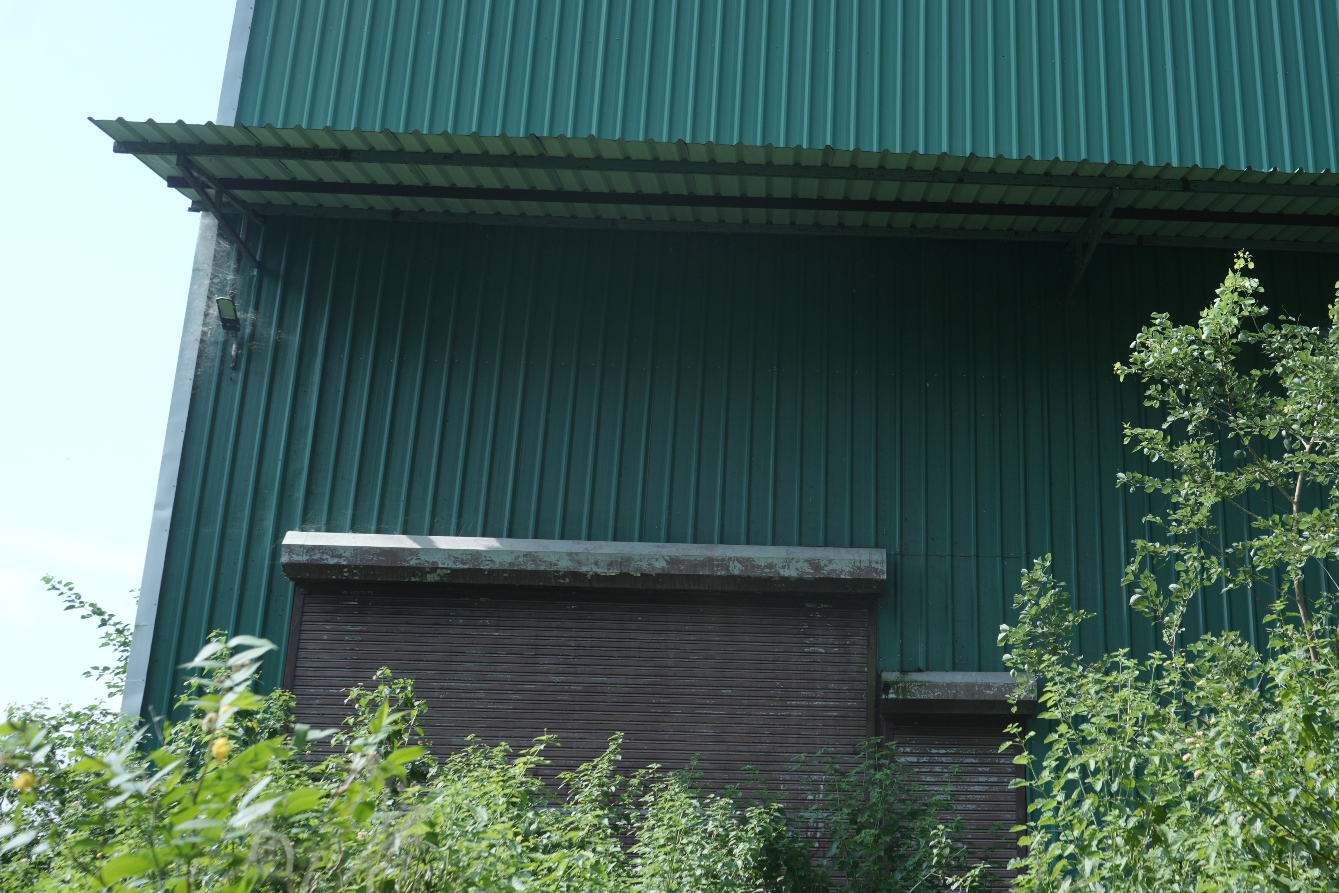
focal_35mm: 42
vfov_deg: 31.9
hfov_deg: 45.7
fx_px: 1562
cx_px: 898
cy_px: 433
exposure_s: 1/320
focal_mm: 28
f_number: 5
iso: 125
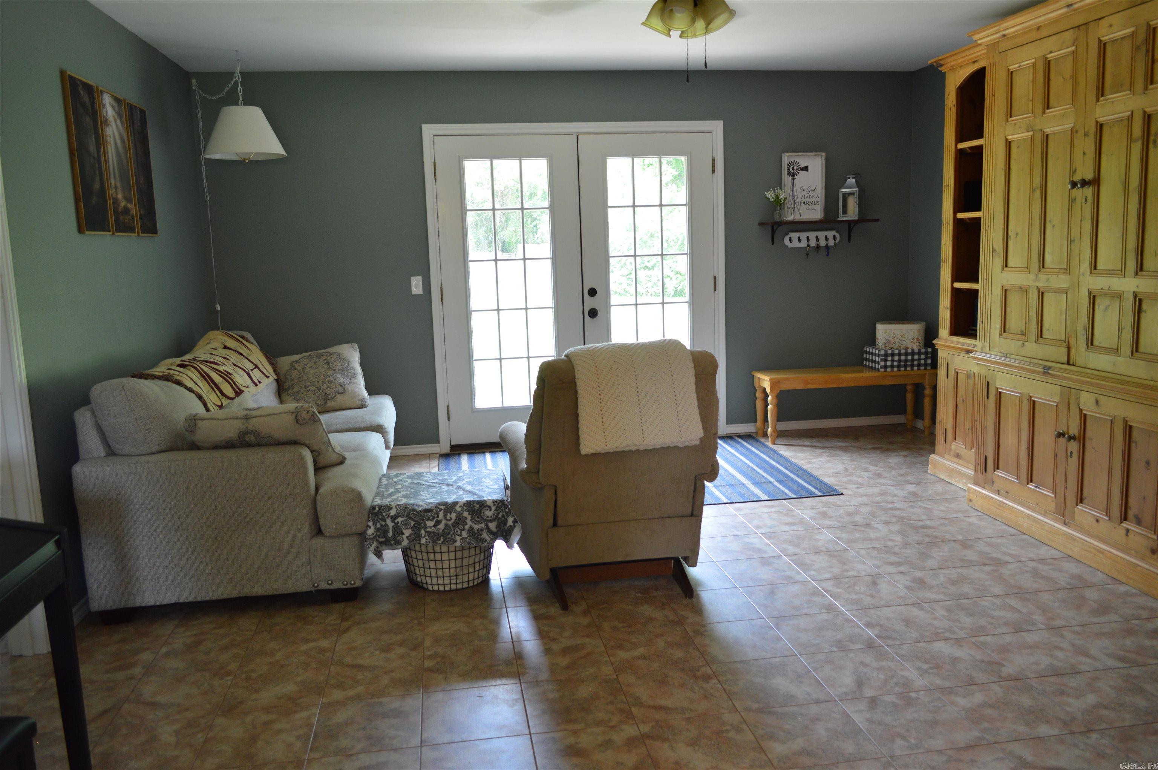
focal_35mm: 27
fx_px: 868
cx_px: 579
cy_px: 385
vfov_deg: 47.8
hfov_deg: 67.4
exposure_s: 1/40
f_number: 3.5
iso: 400
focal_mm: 18
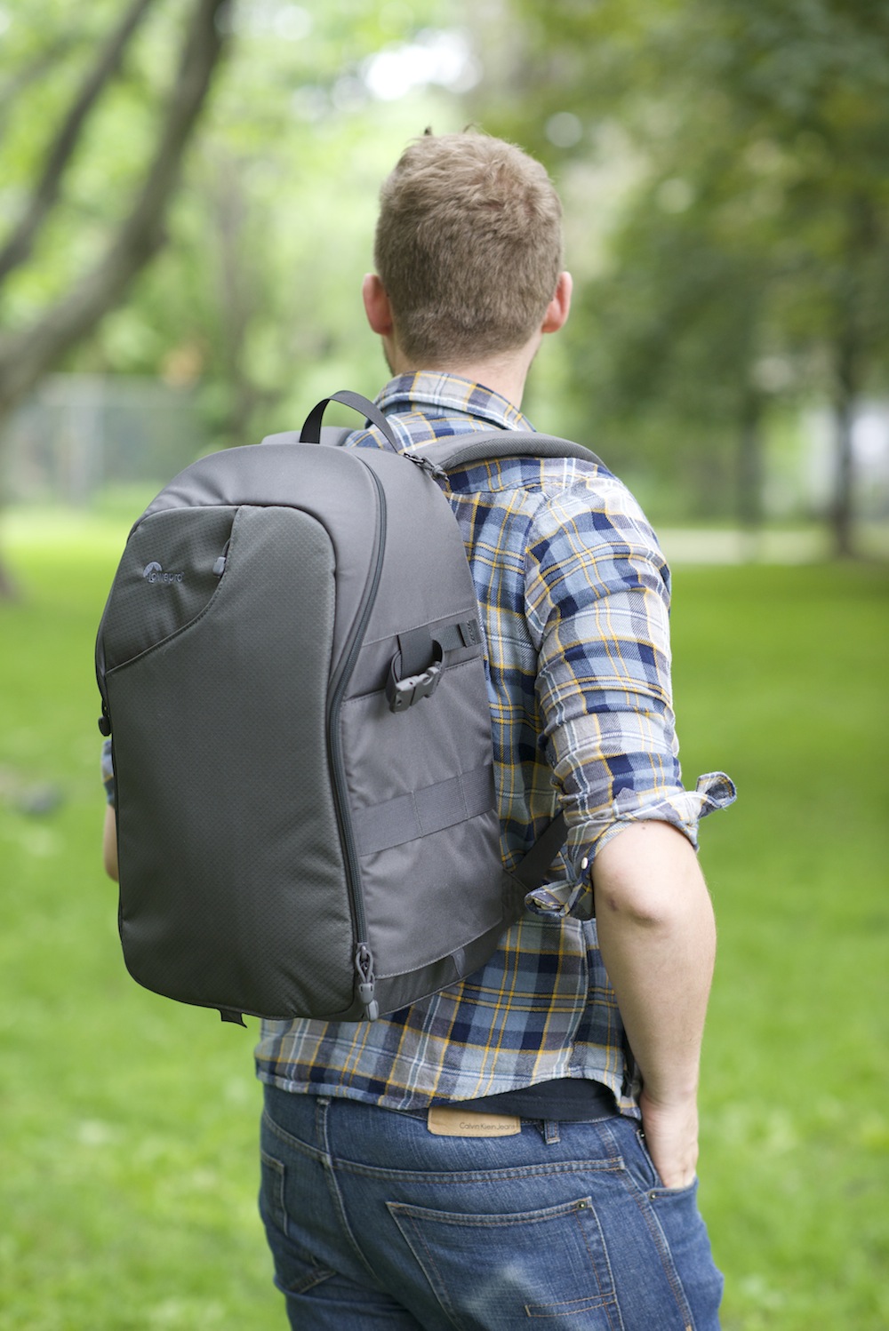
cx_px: 444
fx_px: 3145
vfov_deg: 23.9
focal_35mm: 85
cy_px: 666
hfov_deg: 16.1
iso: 800
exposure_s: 1/200
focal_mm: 85
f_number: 2.8
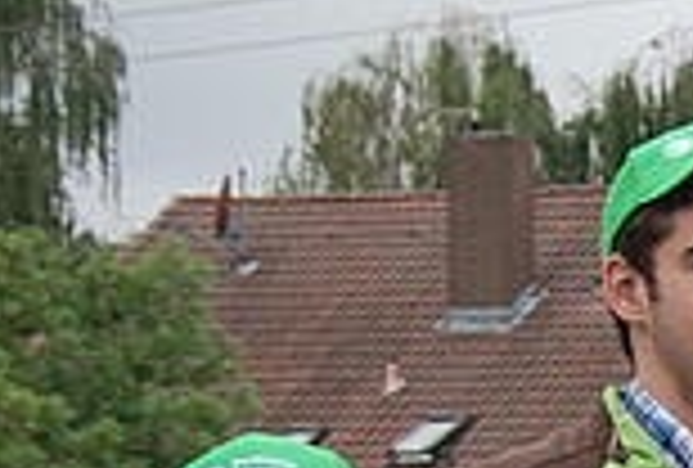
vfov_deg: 3.3
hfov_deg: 4.8
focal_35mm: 417
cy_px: 968
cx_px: 1595
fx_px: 8059
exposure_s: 1/160
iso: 100
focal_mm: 40
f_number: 6.3
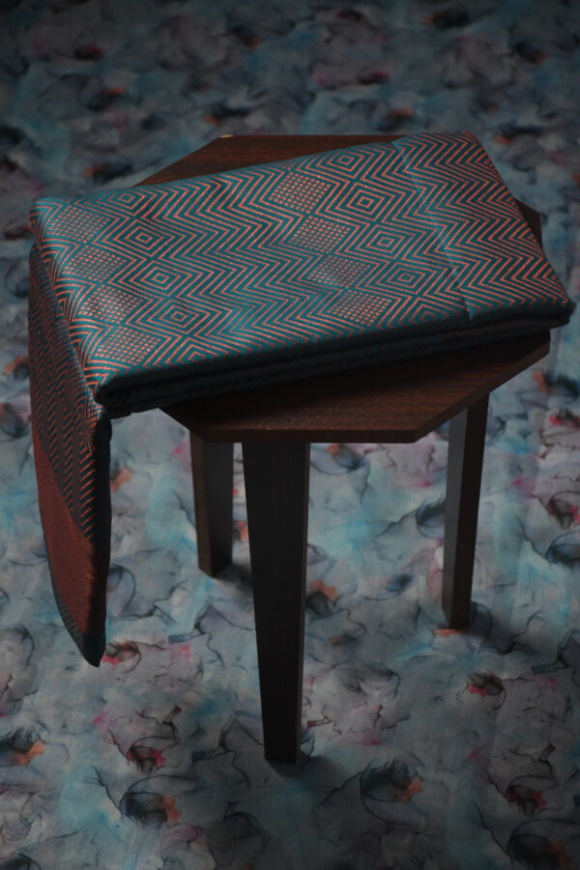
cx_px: 290
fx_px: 2537
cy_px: 435
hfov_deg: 13.0
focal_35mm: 105
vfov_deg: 19.5
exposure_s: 1/160
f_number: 5
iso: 2000
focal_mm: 70
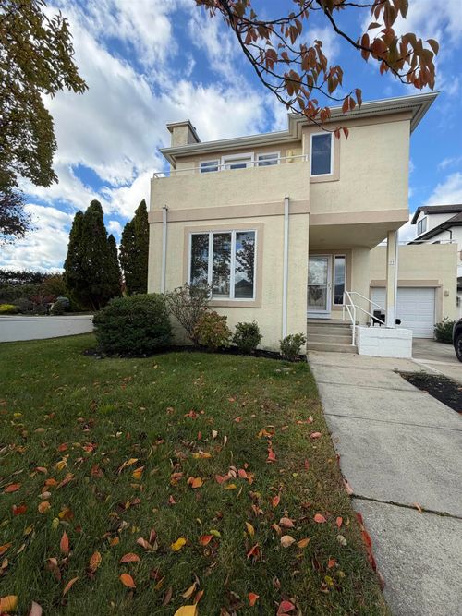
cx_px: 231
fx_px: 249
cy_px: 308
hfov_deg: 85.7
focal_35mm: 14
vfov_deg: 102.1
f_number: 2.2
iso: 40
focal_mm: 2.22
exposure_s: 1/770
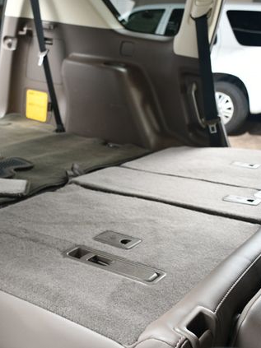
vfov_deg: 39.7
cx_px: 66
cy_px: 174
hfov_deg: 29.8
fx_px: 483
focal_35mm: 48
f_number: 5
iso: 100
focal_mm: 22
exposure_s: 1/160
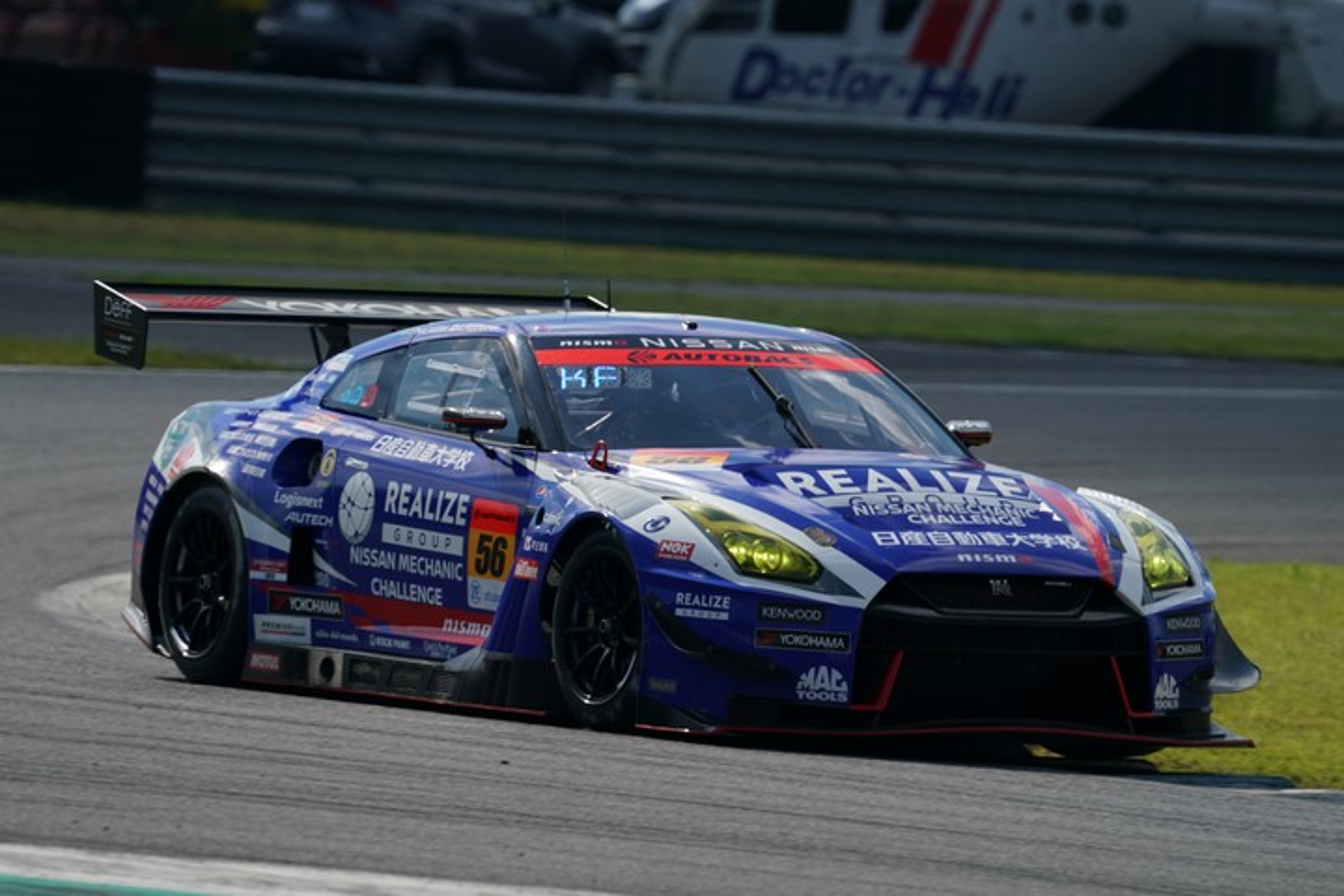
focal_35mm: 600
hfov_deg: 3.4
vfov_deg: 2.3
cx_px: 672
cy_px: 448
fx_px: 22398
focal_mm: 600
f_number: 9
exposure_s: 1/800
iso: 200
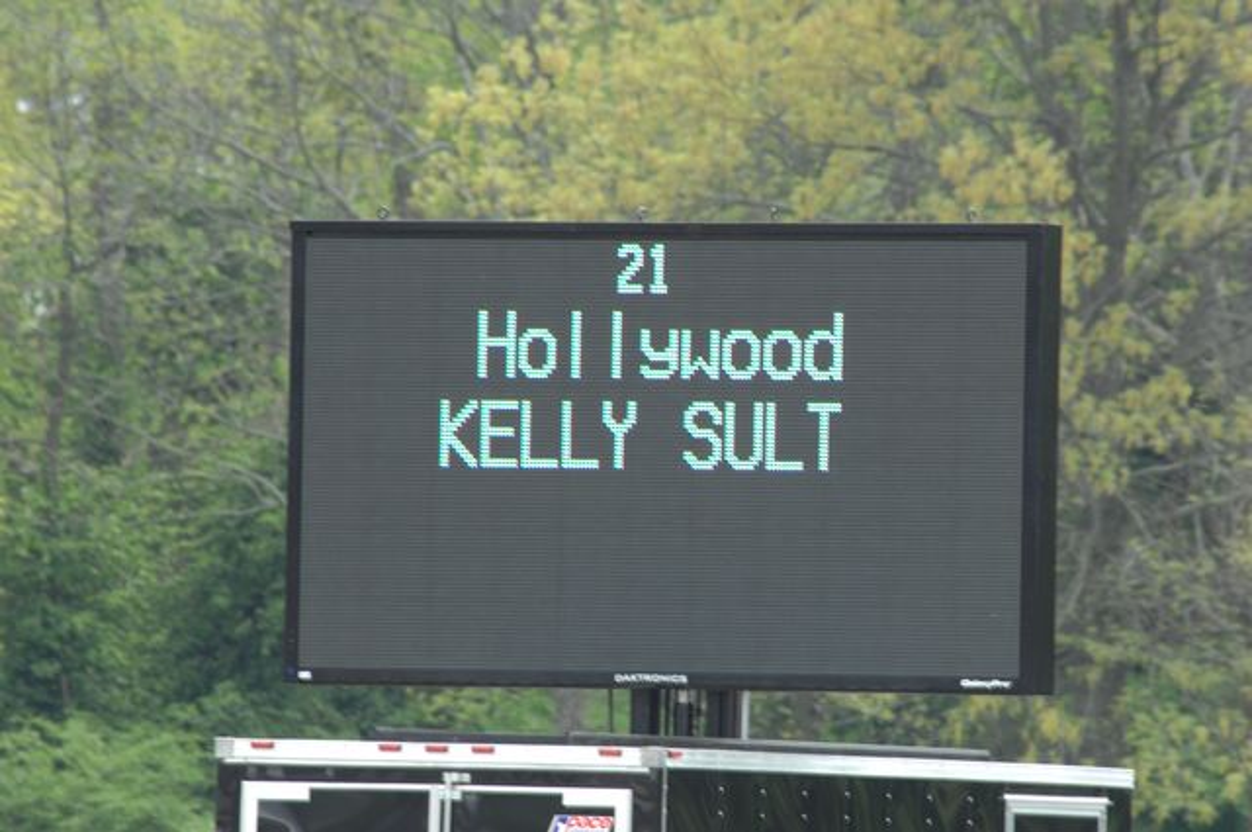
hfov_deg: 3.4
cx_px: 626
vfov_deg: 2.3
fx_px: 20840
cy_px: 416
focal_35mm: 600
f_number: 10
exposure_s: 1/100
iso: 200
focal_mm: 400
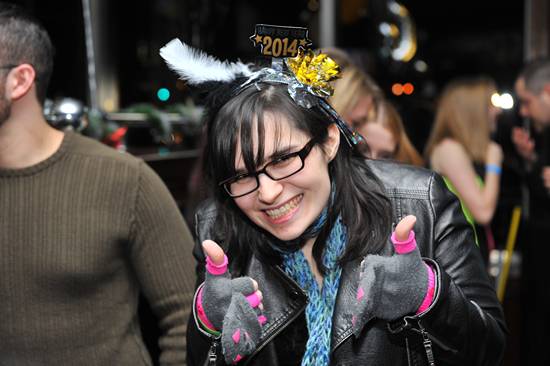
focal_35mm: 70
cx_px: 275
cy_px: 183
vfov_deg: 19.4
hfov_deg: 28.9
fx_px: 1069
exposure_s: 1/100
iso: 800
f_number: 5
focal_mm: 70
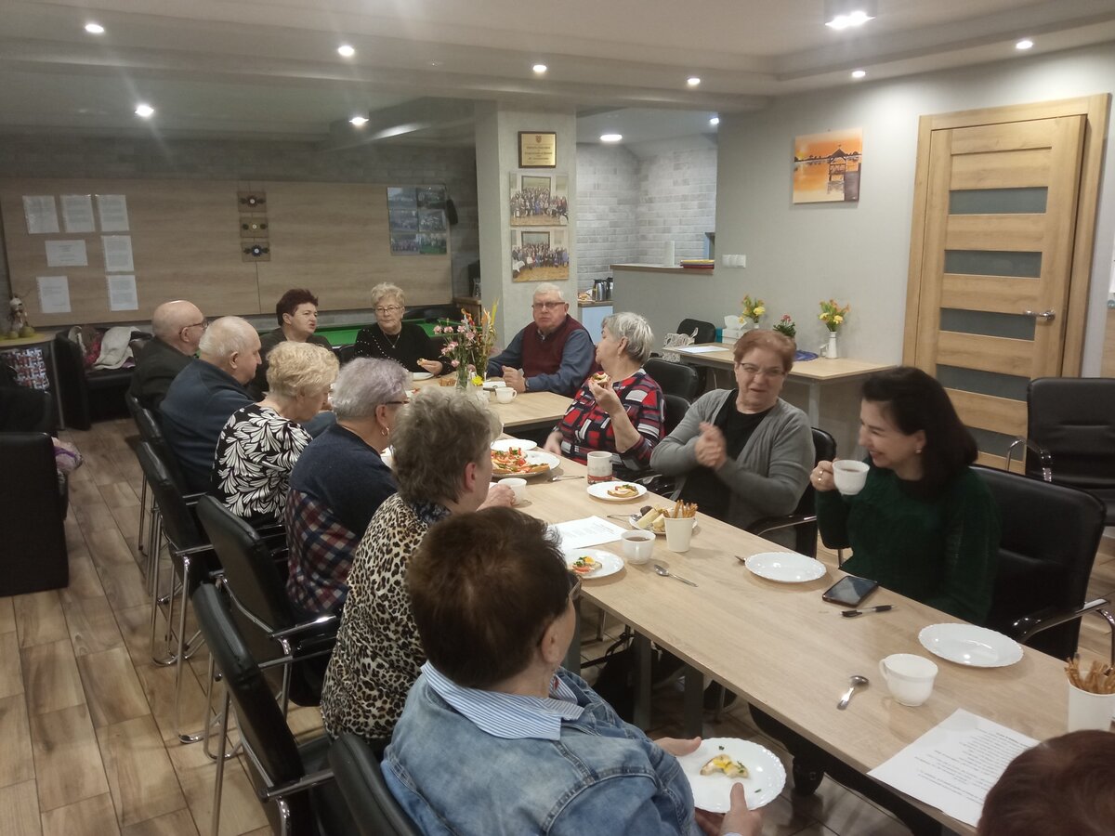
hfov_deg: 65.3
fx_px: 870
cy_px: 418
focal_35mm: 27
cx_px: 558
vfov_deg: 51.4
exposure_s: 1/25
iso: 516
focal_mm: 3.79
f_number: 2.2
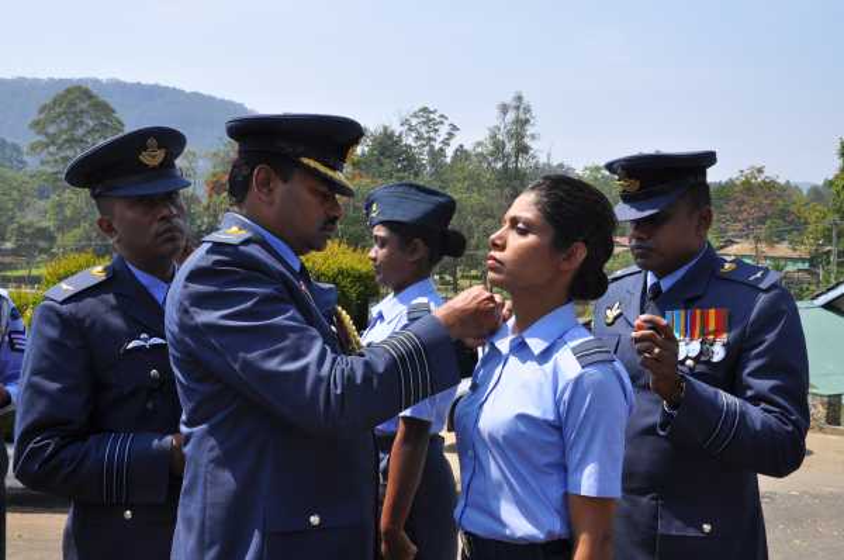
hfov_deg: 49.6
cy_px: 280
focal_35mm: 39
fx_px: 913
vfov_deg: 34.1
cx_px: 422
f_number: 13
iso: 200
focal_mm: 26
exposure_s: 1/160
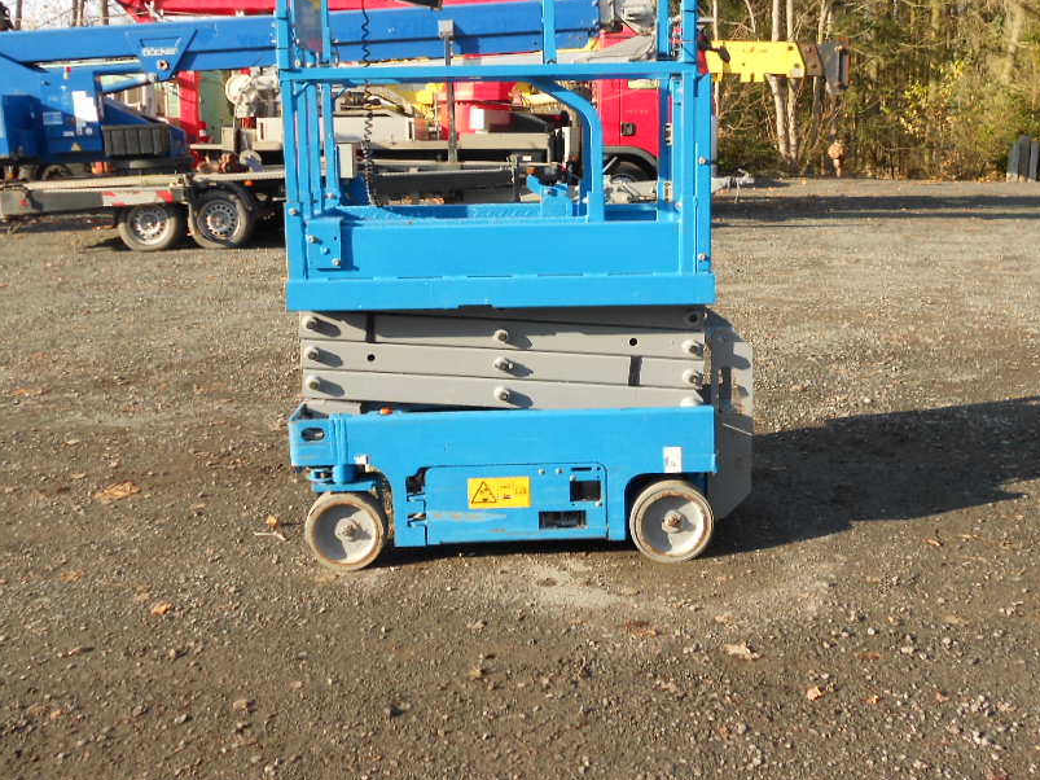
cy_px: 297
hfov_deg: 50.1
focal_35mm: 37
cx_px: 548
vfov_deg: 38.4
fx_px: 1111
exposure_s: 1/320
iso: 80
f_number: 3.4
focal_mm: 5.1
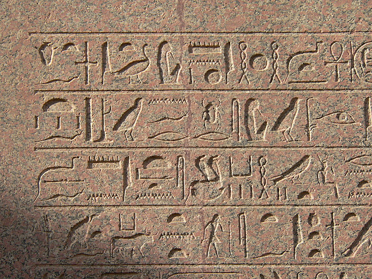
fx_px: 2515
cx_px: 186
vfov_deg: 6.4
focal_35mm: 234
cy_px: 140
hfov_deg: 8.5
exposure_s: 1/500
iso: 80
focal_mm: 38.9
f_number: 4
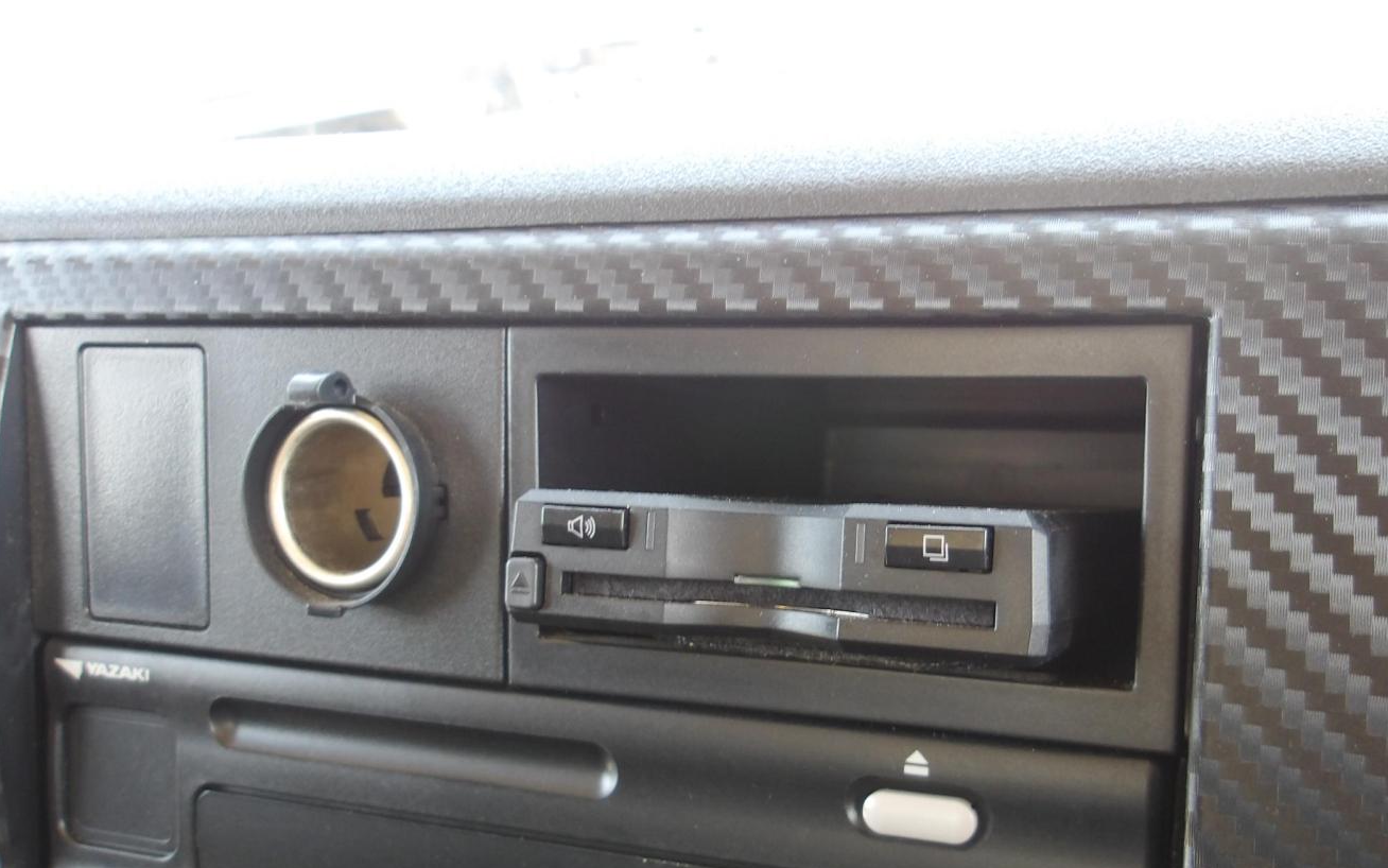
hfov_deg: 55.2
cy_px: 567
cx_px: 778
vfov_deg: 36.0
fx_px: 1324
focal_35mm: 35
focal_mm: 4.9
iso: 143
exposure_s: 1/30
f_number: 3
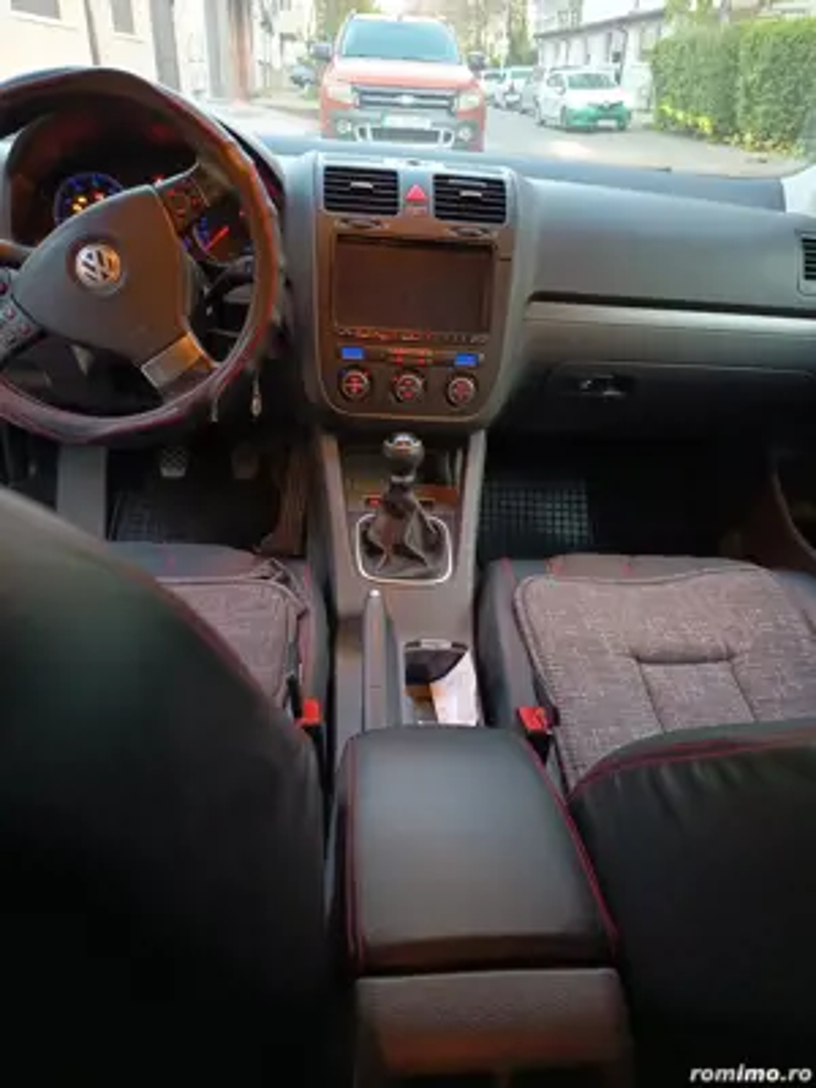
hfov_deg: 56.8
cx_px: 408
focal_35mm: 24
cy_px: 544
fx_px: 754
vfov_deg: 71.6
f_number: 1.7
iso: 1670
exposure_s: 1/16.7
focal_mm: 5.27
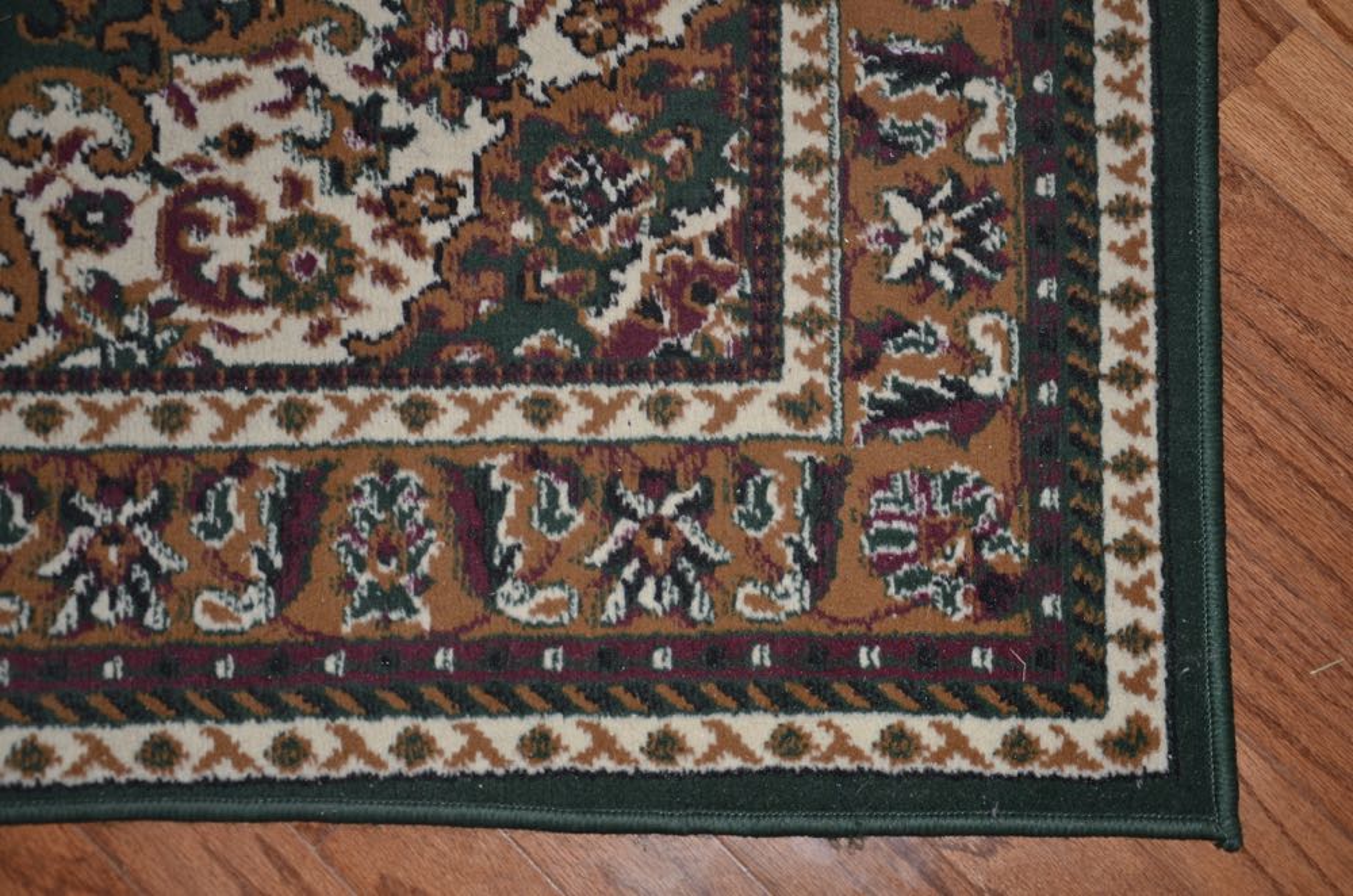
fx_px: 2137
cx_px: 676
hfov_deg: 35.1
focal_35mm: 57
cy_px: 448
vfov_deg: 23.7
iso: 200
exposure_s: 1/60
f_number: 4.5
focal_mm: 38
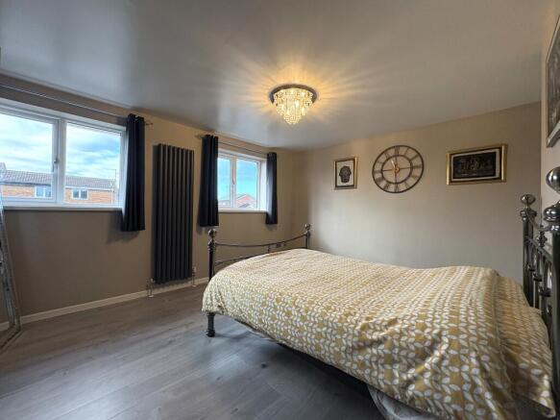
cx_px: 280
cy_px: 210
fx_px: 226
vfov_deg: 85.7
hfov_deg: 102.1
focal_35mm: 14
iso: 125
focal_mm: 2.22
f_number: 2.2
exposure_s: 1/107
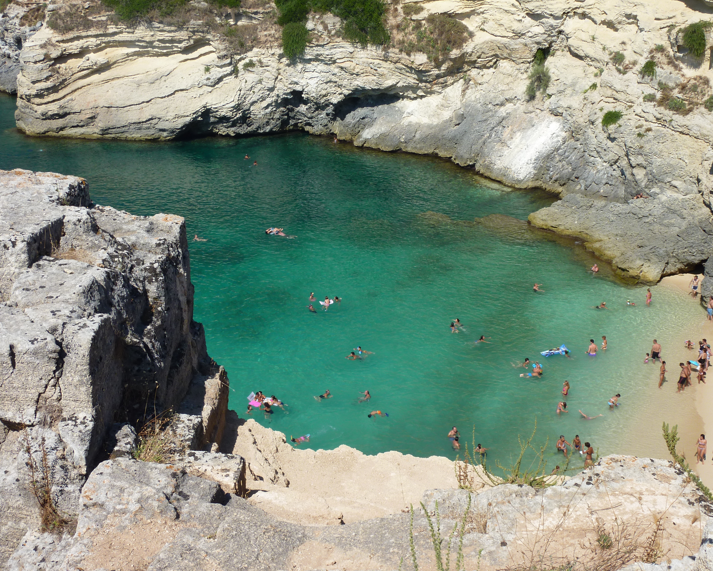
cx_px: 340
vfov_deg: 34.1
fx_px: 928
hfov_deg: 42.0
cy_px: 284
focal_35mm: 44
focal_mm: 6.9
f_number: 5.6
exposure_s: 1/400
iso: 80
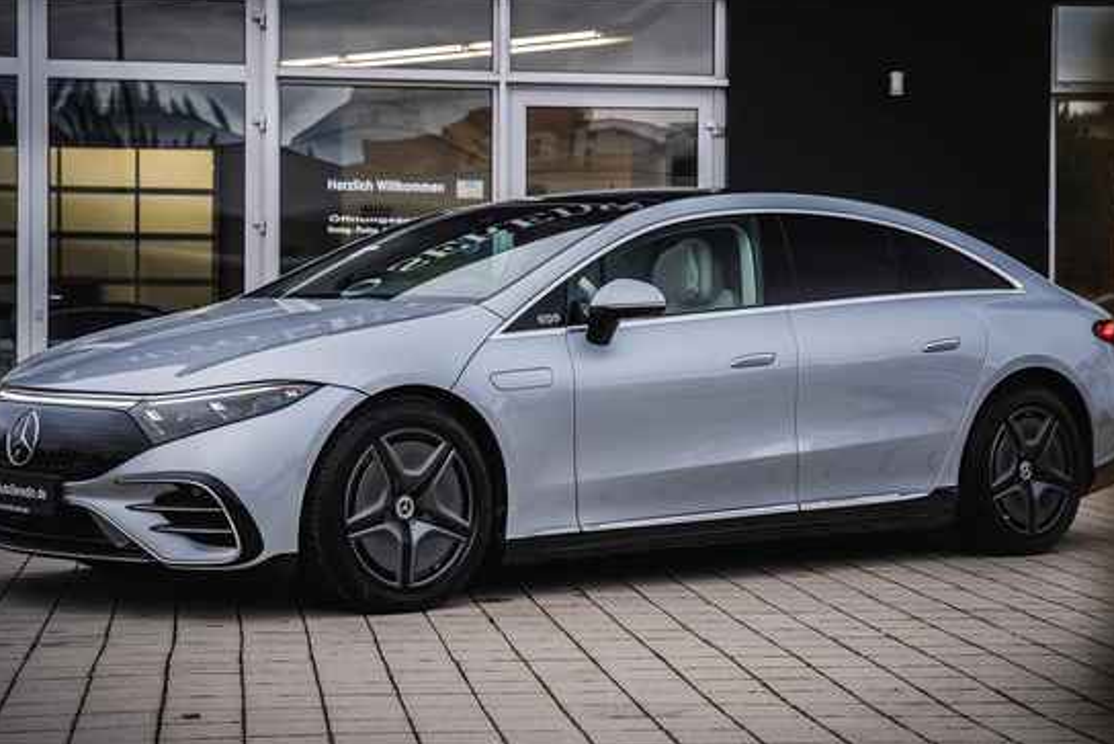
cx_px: 555
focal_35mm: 74
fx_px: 2290
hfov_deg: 27.3
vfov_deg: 18.4
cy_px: 377
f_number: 4
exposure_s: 1/60
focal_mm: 61
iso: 640
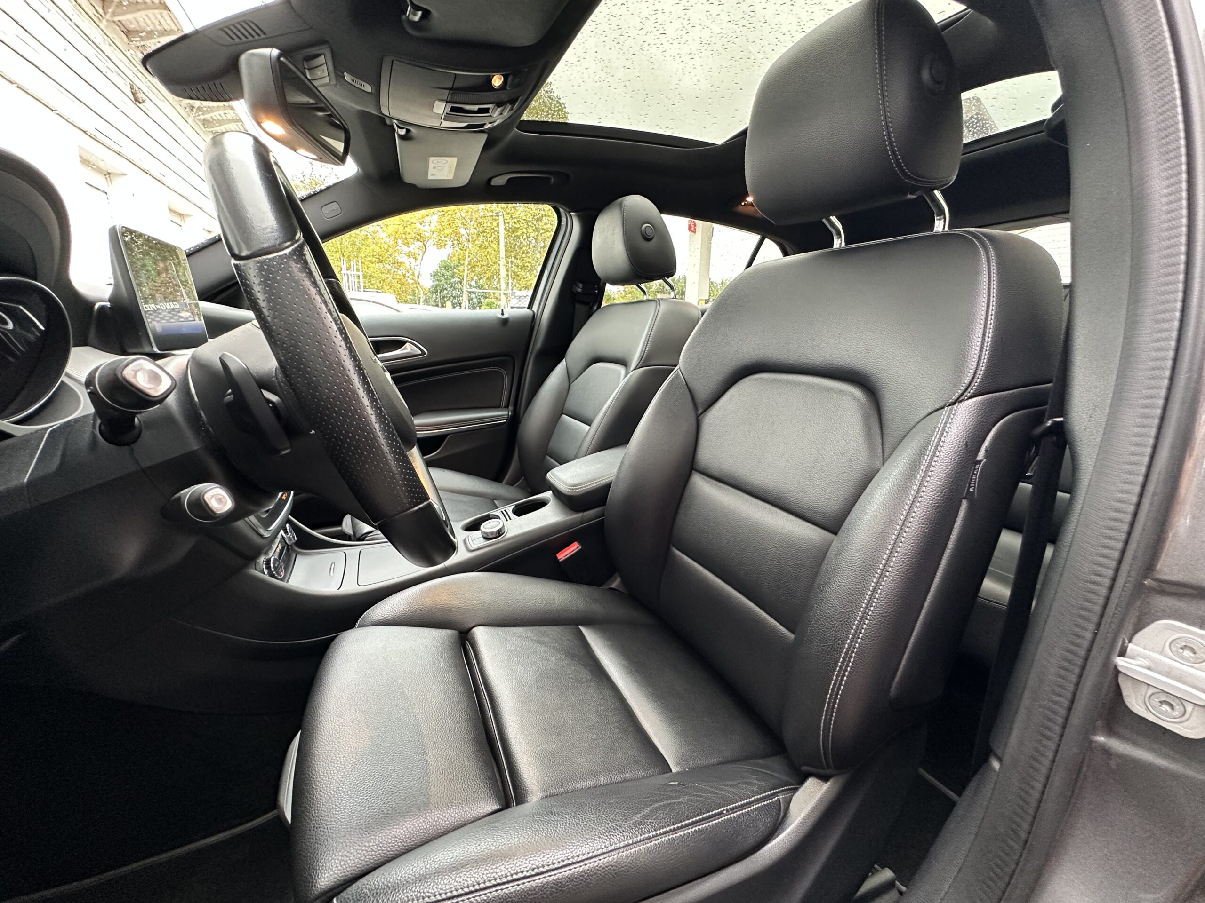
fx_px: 487
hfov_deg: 102.1
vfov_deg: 85.7
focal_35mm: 14
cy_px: 452
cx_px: 602
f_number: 2.2
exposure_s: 1/42
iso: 320
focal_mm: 2.22
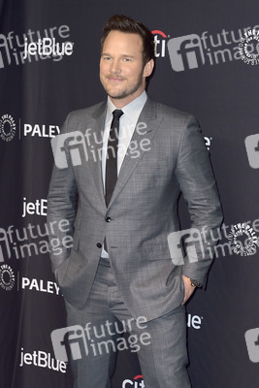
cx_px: 130
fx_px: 518
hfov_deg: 28.1
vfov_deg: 41.1
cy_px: 194
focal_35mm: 48
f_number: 5.6
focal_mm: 48
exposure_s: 1/250
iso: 250
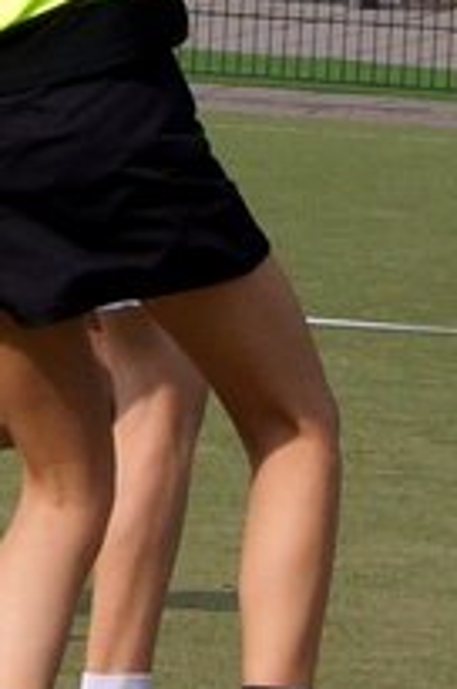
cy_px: -558
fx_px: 5731
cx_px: 123
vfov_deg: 6.7
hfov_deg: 4.6
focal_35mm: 300
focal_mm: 40
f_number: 8
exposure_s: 1/2000
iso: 400
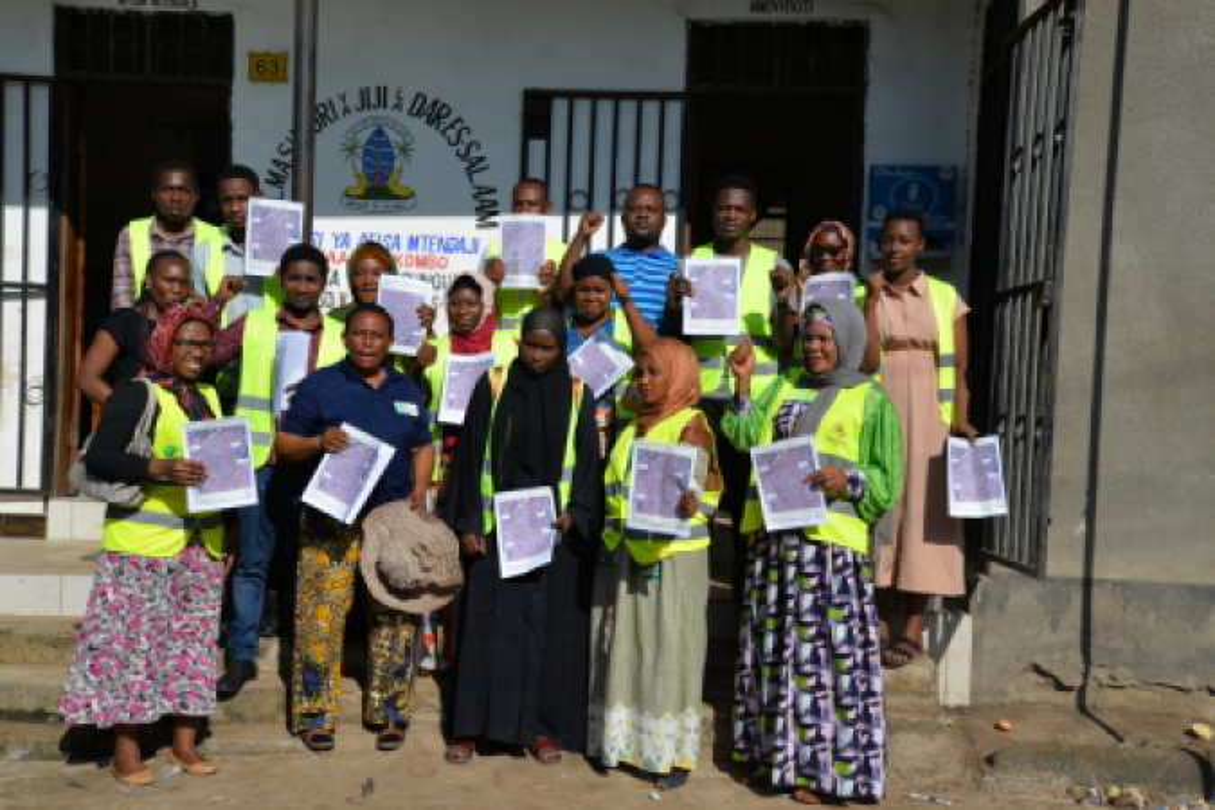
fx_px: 1485
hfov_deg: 44.5
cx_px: 608
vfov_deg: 30.5
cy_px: 405
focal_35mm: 44
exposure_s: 1/320
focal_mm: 44
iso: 100
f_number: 9
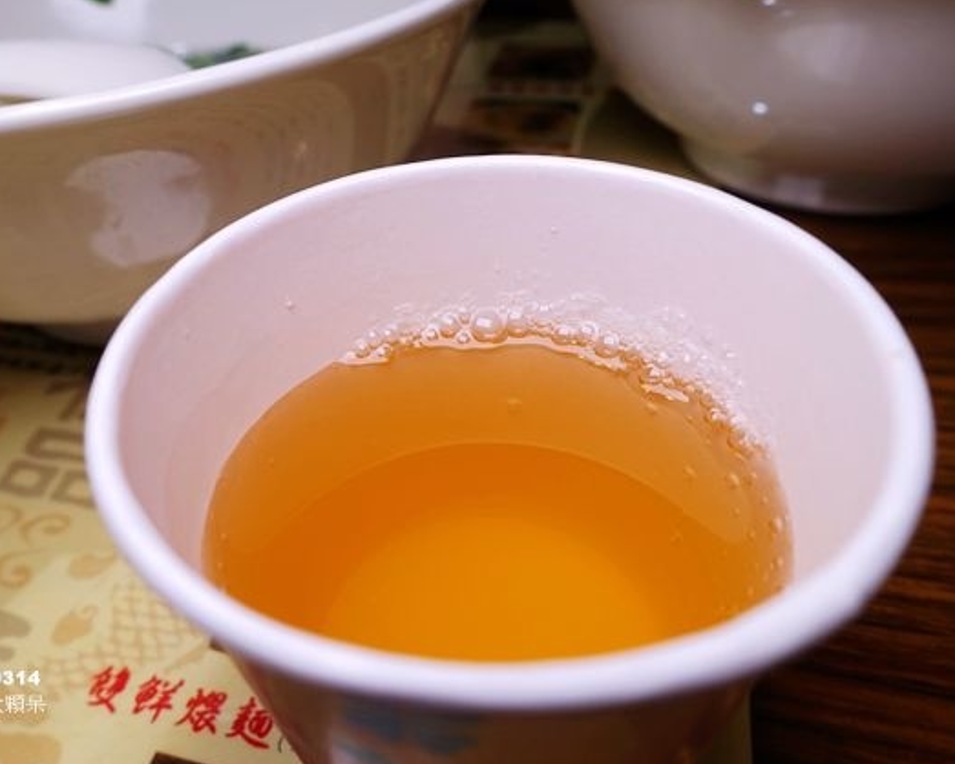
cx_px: 400
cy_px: 388
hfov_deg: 61.9
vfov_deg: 51.5
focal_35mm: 28
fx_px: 791
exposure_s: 1/200
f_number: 4
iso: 125
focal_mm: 8.8
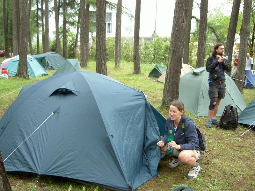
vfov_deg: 36.8
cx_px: 128
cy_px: 96
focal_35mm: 39
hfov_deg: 47.9
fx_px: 287
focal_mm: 8
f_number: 2.8
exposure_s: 1/60
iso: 100
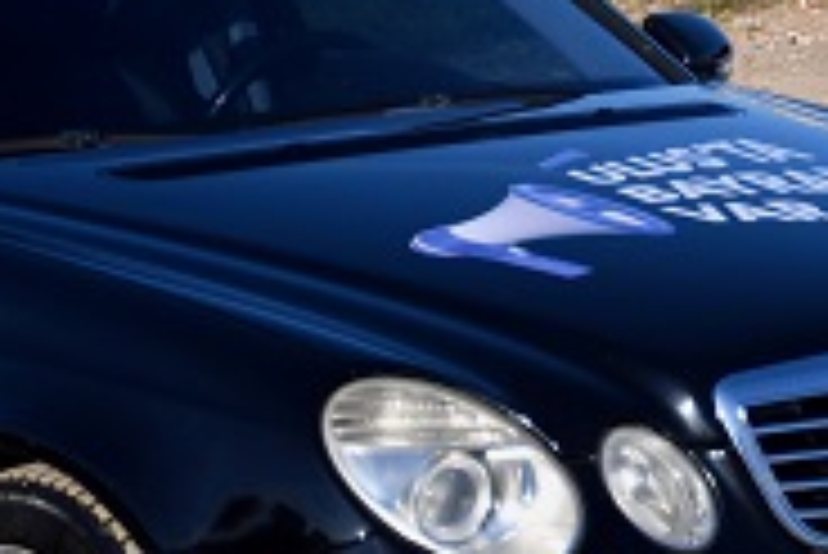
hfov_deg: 8.5
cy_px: -171
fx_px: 5409
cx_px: 1332
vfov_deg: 5.8
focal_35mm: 235
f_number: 4.5
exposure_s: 1/1000
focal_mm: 48
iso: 160
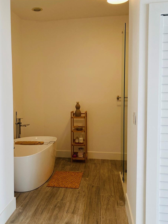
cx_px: 62
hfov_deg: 40.4
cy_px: 112
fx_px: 227
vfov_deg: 52.6
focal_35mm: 35
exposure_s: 1/120
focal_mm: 4.25
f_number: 1.8
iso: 100
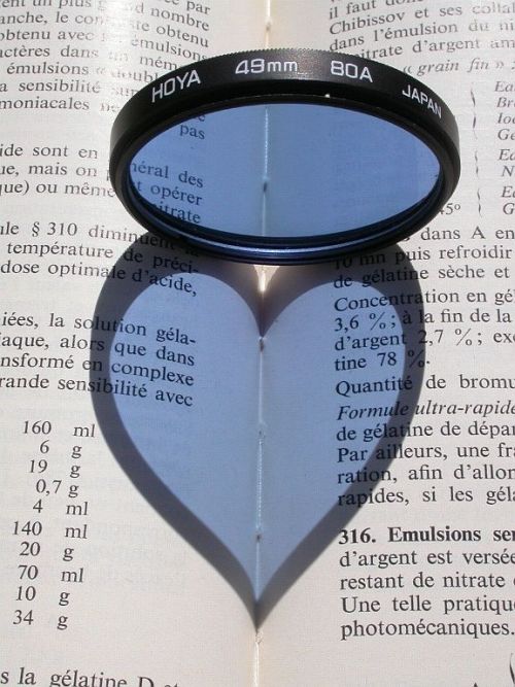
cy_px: 344
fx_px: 1548
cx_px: 258
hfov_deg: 18.9
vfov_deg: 25.0
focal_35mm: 78
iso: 100
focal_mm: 16.2
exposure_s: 1/417
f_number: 9.9
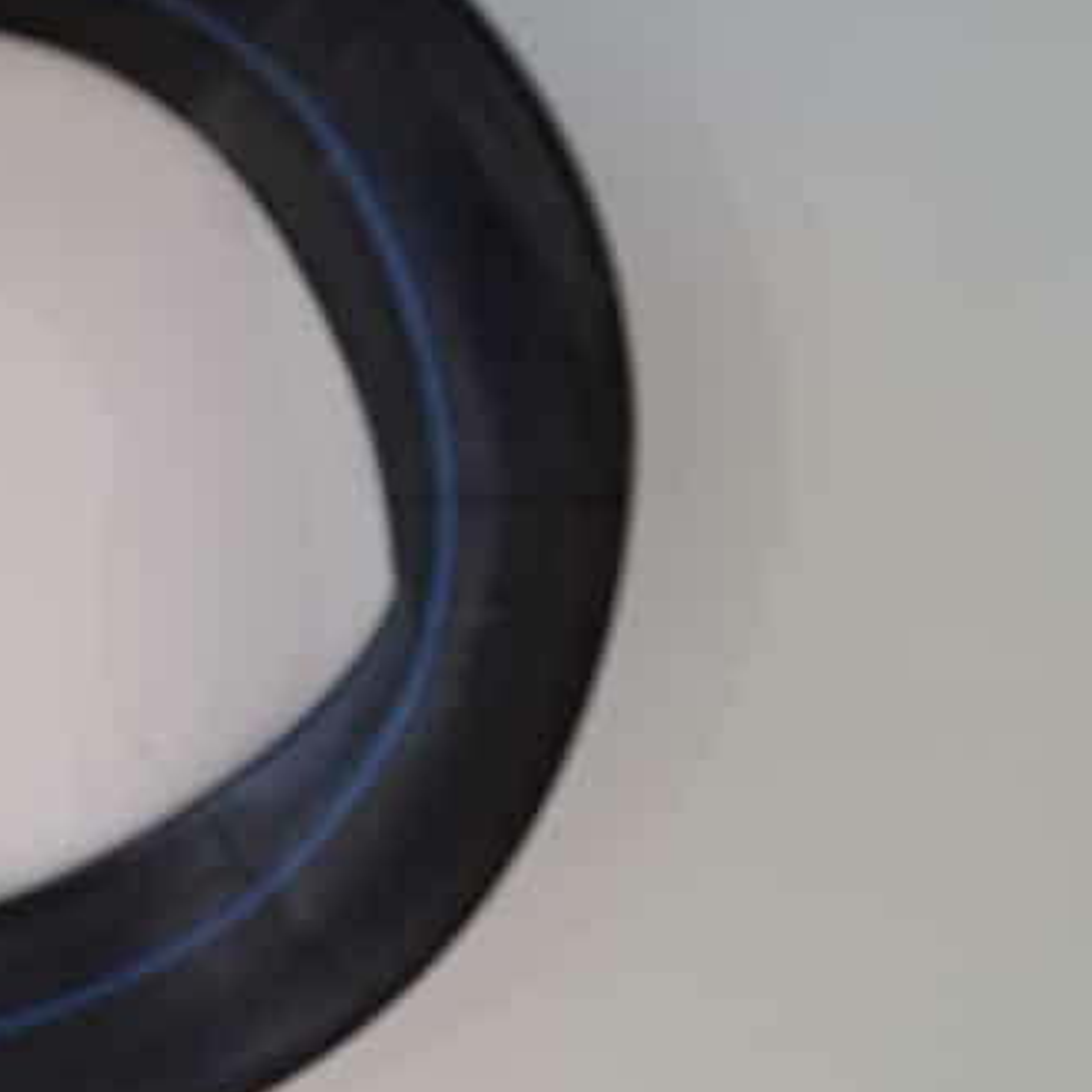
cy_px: 538
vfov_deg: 34.7
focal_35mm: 49
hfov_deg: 31.1
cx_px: -86
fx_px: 1749
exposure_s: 1/50
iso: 125
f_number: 1.8
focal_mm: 5.23
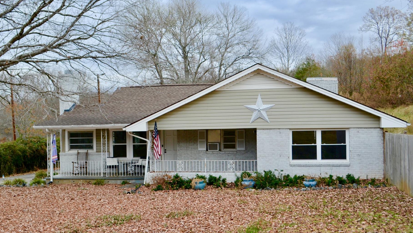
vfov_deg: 30.4
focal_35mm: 39
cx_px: 200
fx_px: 427
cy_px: 120
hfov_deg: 51.6
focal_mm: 22
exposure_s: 1/160
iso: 100
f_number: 6.3
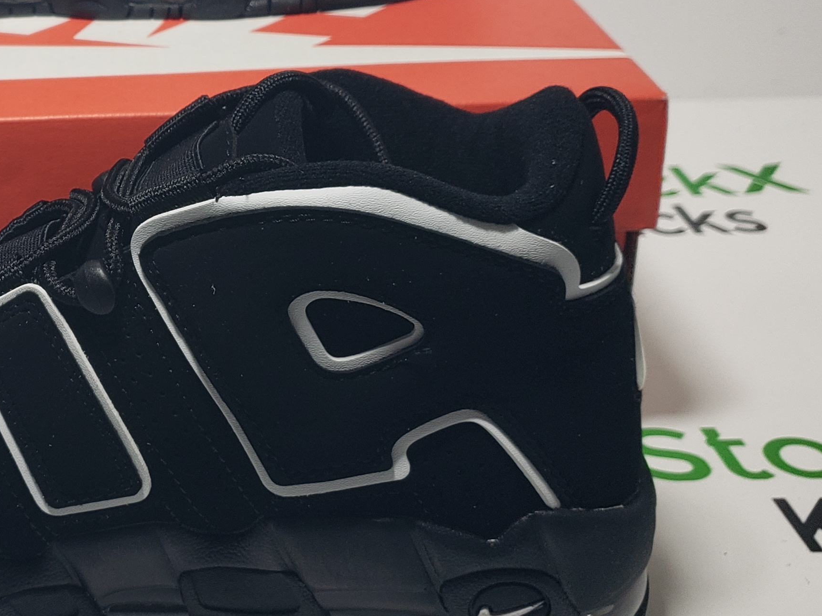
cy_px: 192
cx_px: 19
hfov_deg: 29.8
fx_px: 1448
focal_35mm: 61
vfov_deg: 23.9
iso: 50
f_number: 1.5
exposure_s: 1/365
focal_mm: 4.3
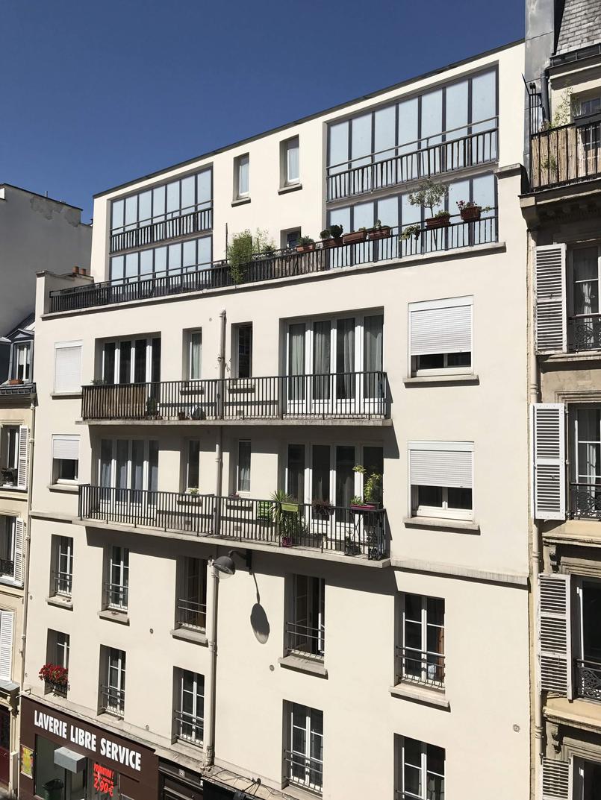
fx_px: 648
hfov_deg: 49.8
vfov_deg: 63.4
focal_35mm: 28
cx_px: 300
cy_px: 400
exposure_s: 1/4167
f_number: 1.8
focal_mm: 3.99
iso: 20
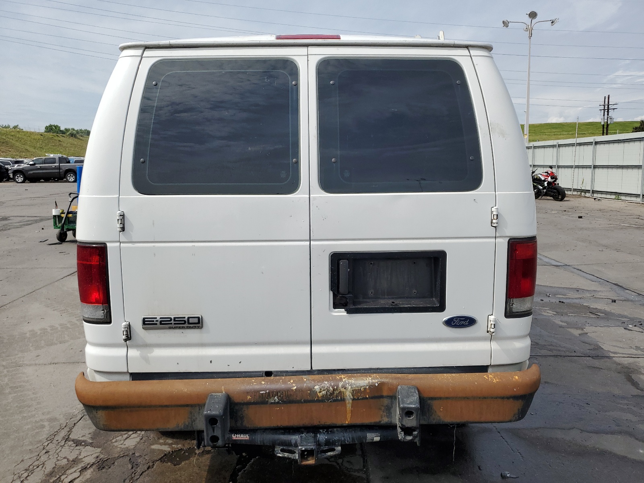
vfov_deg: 53.1
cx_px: 322
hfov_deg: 67.3
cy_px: 242
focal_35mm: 26
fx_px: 484
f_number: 1.5
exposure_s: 1/5000
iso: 50
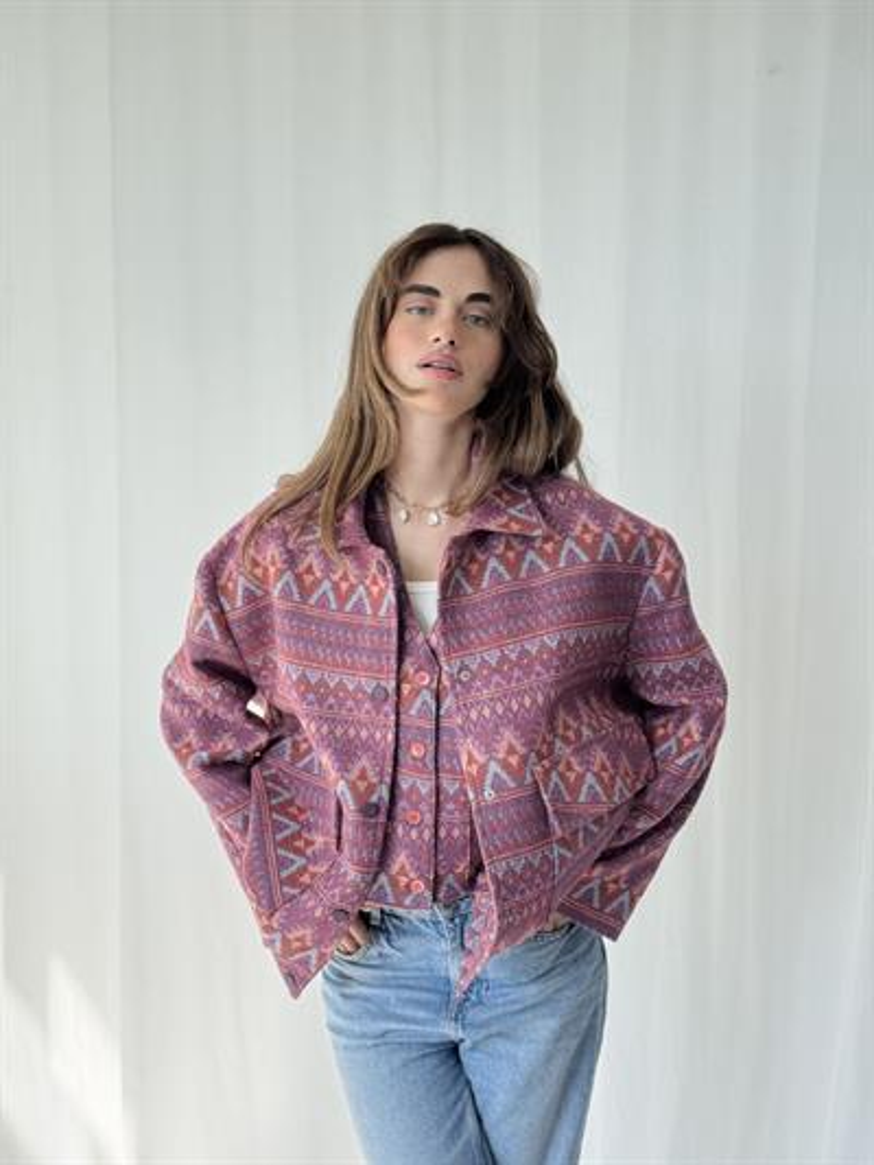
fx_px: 1615
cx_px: 437
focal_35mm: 48
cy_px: 582
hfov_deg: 30.3
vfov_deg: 39.6
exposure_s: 1/407
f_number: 1.78
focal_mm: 6.76
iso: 64
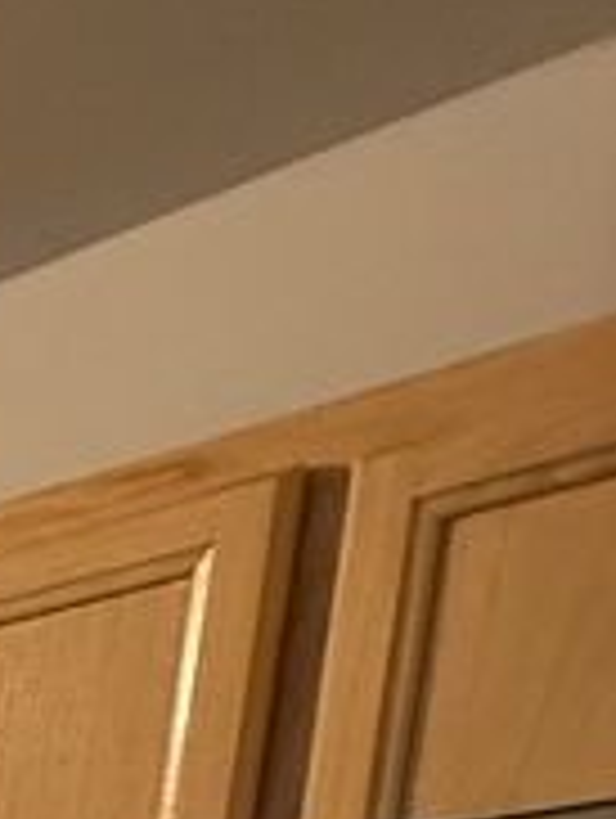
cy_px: 1647
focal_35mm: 83
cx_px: -1196
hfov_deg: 11.4
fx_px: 1965
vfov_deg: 17.1
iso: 400
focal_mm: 2.22
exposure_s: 1/120
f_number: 2.2
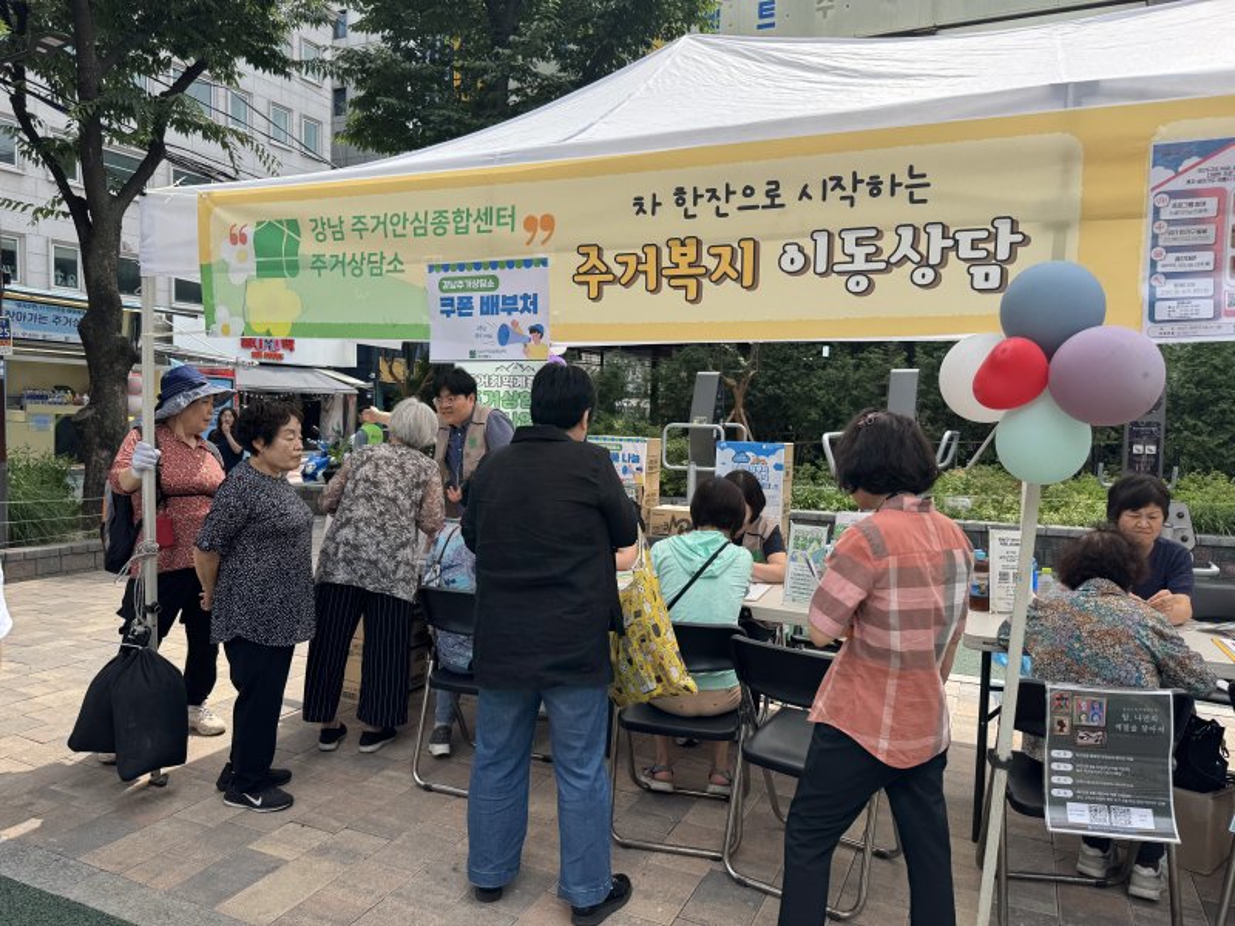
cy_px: 463
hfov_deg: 71.6
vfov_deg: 56.8
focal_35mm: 24
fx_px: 856
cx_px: 618
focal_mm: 6.76
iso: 80
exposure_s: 1/1923
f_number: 1.78
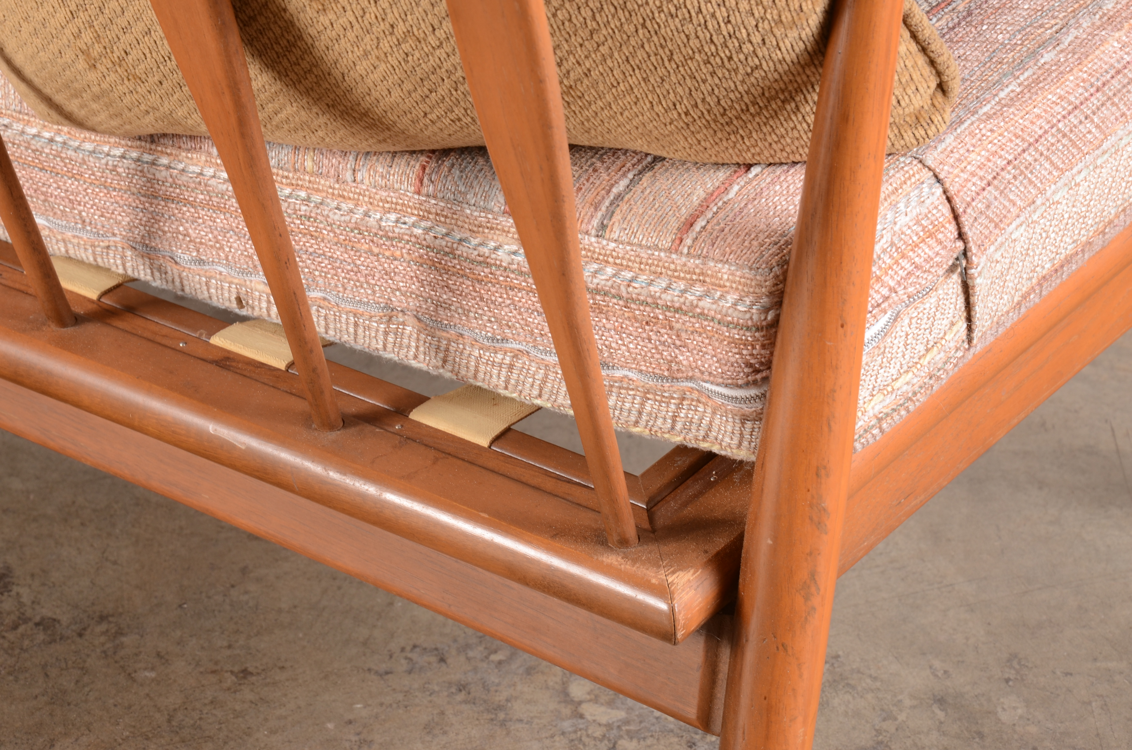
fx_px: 3295
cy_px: 375
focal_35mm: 105
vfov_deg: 13.0
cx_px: 566
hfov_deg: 19.5
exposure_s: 1/80
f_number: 10
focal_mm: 70
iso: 160
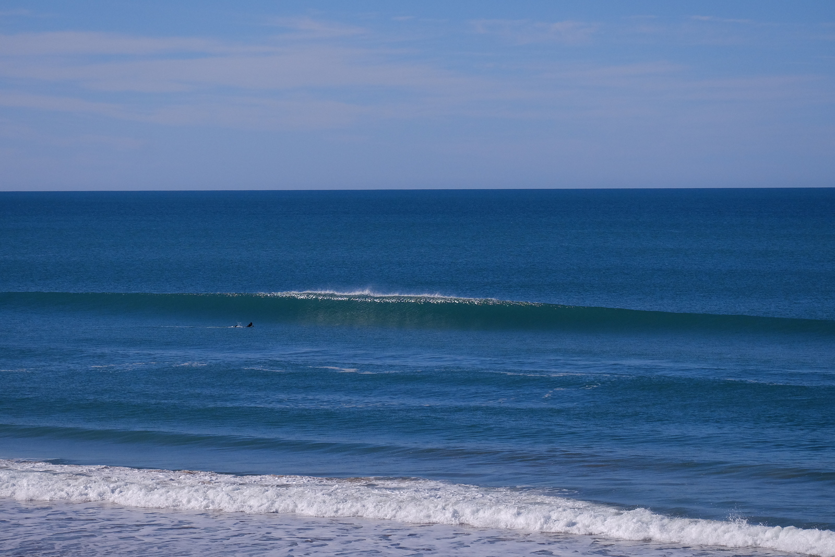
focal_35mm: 120
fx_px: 2783
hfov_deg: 17.1
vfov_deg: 11.4
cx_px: 418
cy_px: 278
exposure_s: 1/6400
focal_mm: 80
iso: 1000
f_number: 6.4
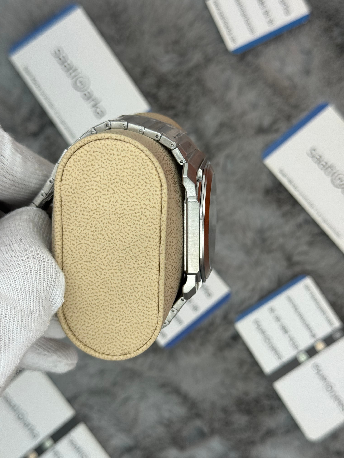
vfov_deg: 39.7
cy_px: 229
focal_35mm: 48
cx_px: 172
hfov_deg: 30.3
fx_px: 636
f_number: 1.78
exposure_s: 1/928
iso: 80
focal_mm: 6.76
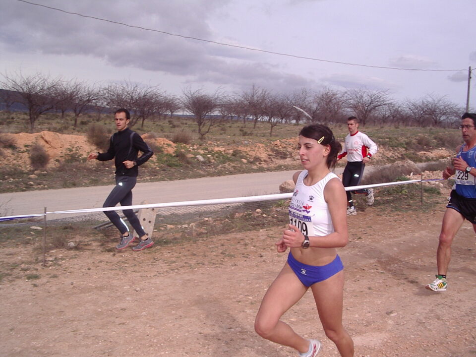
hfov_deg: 49.0
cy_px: 178
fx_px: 523
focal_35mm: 38
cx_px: 238
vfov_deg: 37.7
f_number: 4.8
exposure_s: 1/500
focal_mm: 5.8
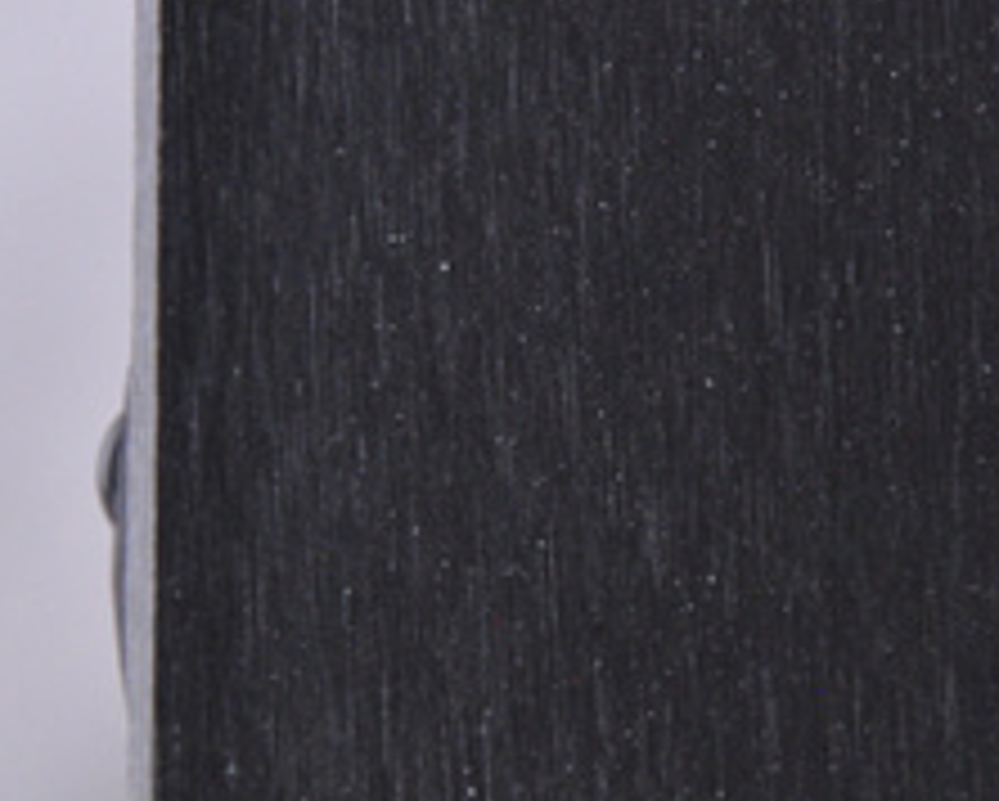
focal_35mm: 299
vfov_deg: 5.2
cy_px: 457
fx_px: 8847
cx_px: 742
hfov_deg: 6.5
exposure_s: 1/125
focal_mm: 105
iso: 3200
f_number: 9.5
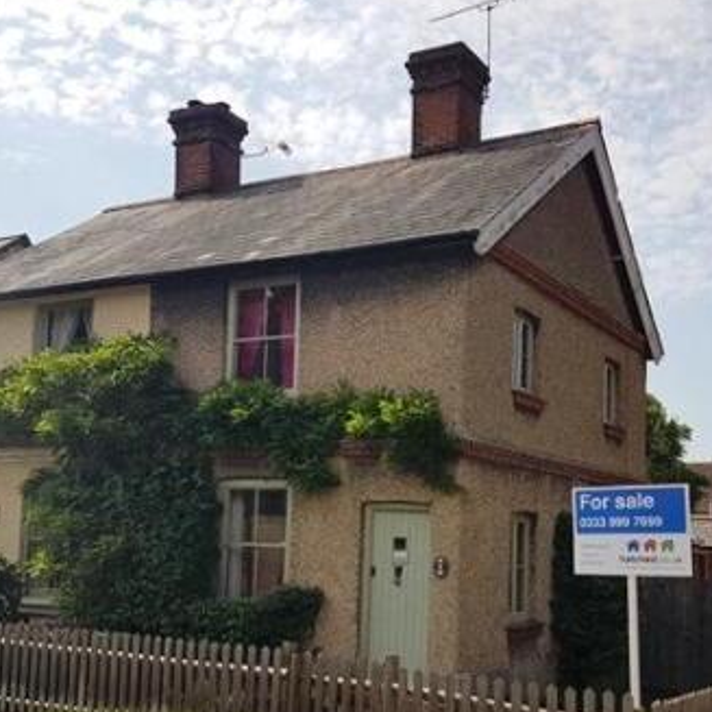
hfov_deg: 40.8
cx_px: 415
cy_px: 445
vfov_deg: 40.6
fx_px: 954
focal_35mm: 41
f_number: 1.7
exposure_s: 1/2784
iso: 40
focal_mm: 4.2
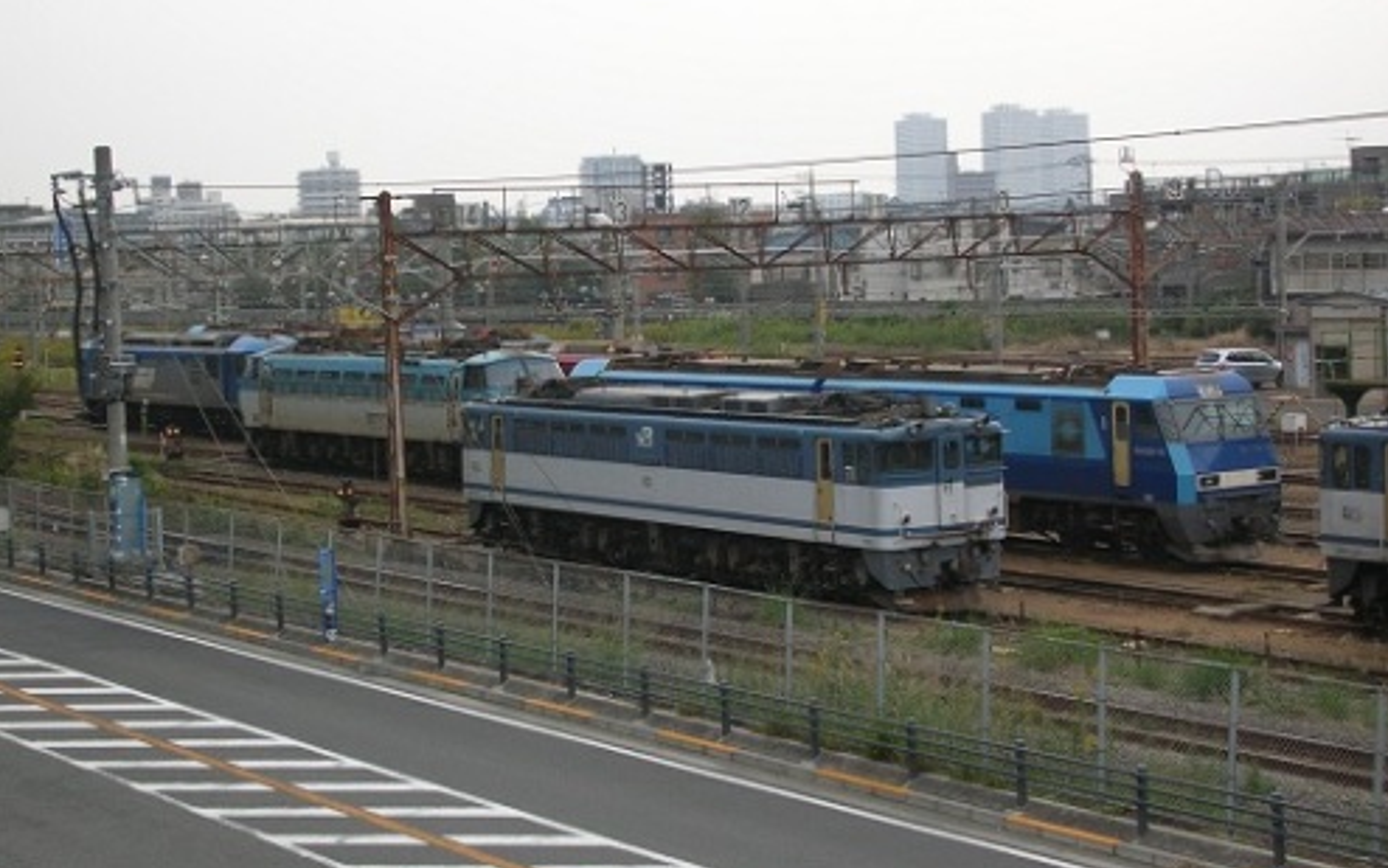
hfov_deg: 27.8
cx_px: 697
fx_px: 2800
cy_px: 390
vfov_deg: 17.6
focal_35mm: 74
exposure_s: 1/24.4
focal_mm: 11.5
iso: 50
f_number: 3.9
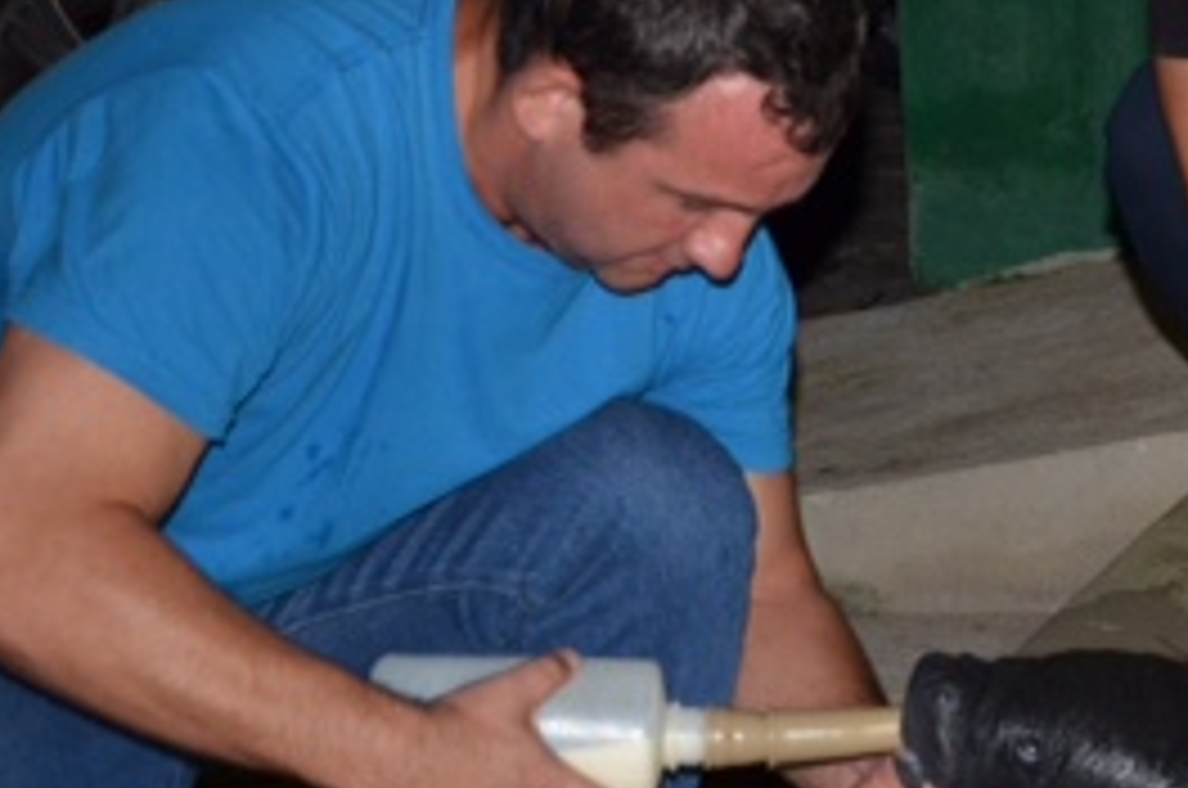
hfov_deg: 15.6
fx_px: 4190
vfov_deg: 10.7
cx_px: 1400
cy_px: 306
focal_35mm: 127
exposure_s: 1/60
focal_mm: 35
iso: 800
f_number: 4.5
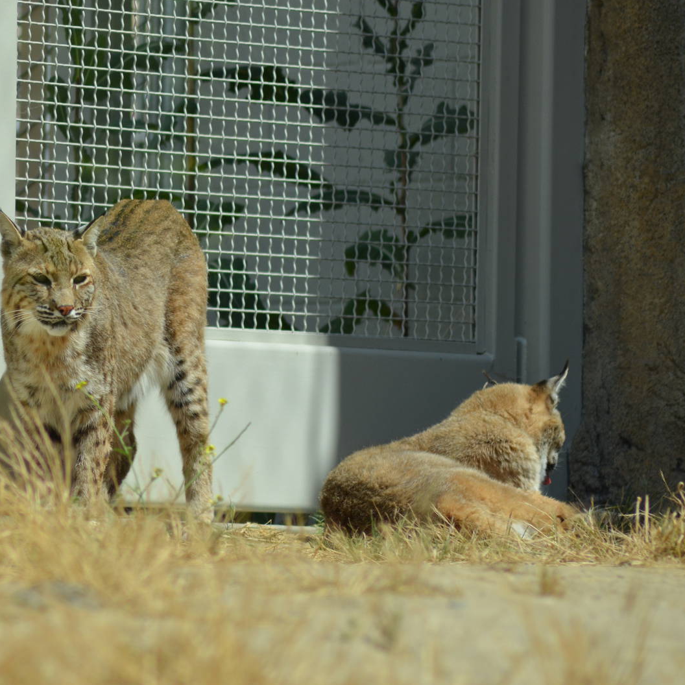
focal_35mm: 424
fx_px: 9493
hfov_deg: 4.1
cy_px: 342
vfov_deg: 4.1
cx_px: 217
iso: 360
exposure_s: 1/2000
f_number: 5.6
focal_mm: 220
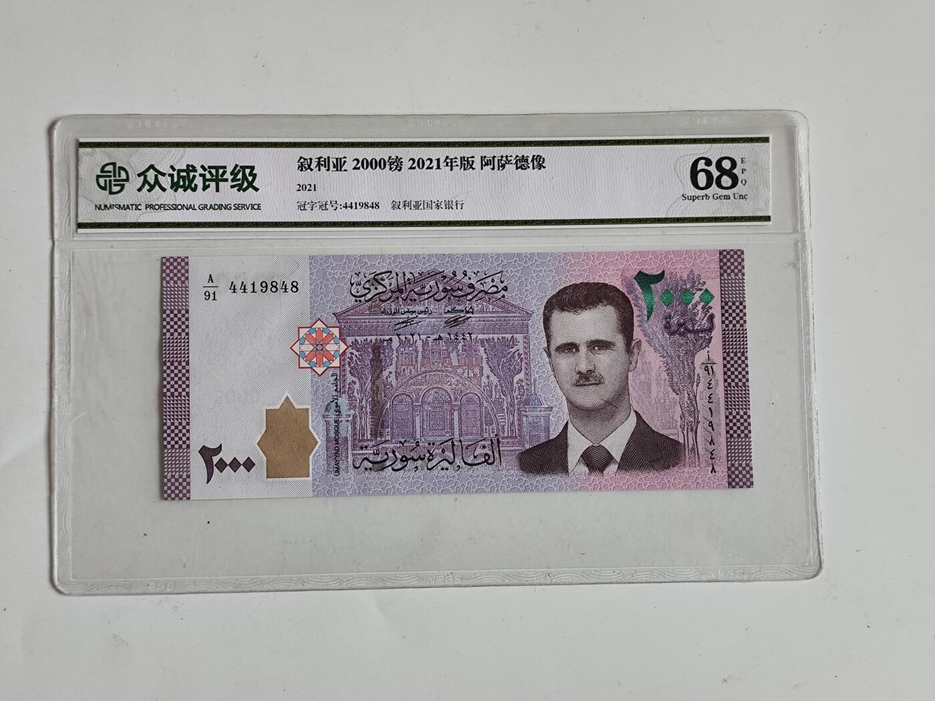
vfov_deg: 24.4
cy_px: 350
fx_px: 1621
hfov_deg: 32.2
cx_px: 468
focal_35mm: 60
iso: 200
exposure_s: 1/50
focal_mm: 6.14
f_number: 1.65
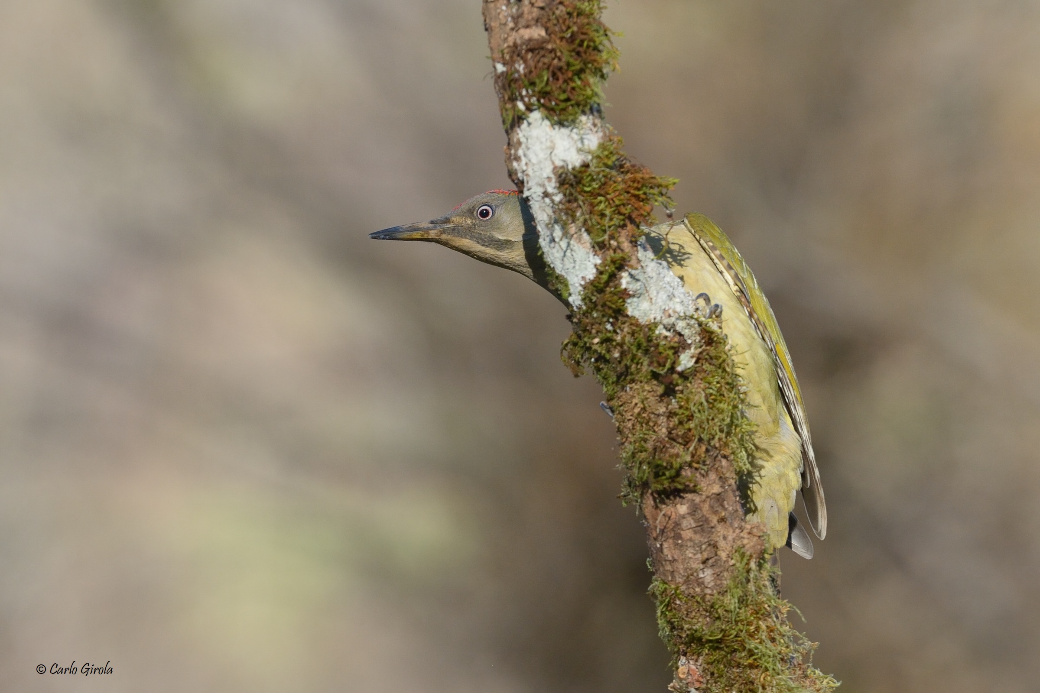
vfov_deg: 4.9
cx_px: 520
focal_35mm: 280
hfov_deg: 7.4
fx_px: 8088
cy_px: 346
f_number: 8
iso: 1600
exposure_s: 1/640
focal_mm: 280
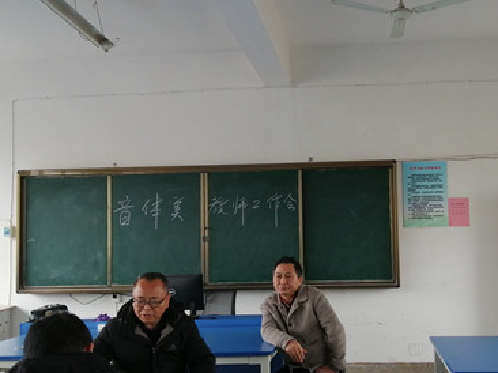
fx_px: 589
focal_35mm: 41
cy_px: 199
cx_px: 311
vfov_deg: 35.1
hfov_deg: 45.4
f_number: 1.8
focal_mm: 3.64
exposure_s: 1/30
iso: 64
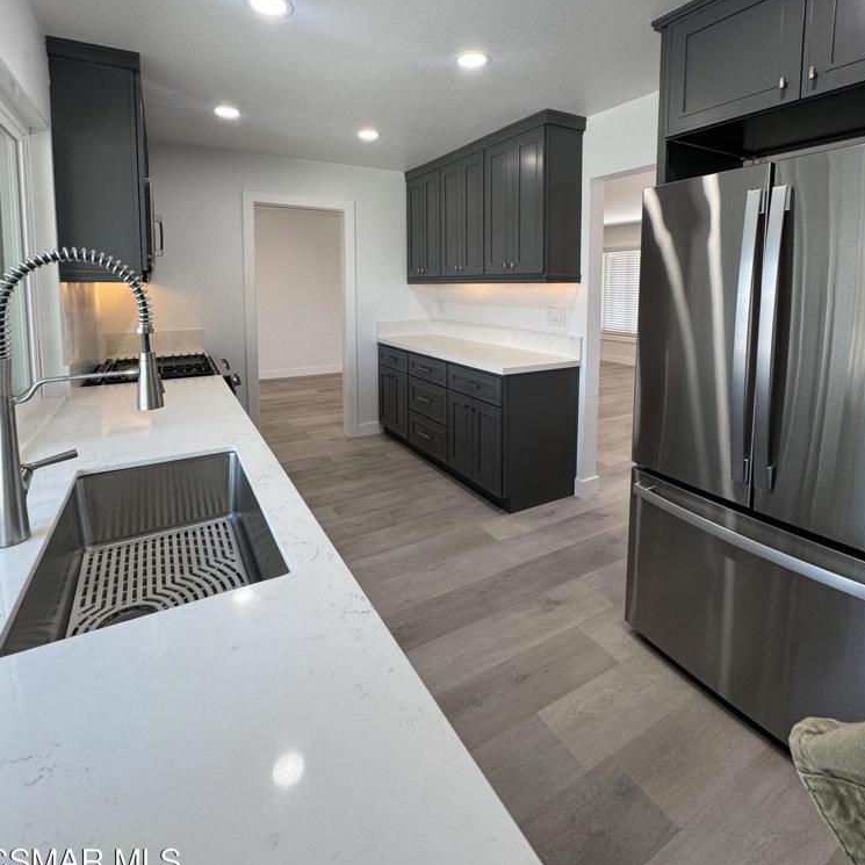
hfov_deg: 84.0
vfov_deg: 82.3
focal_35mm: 17
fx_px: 481
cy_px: 322
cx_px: 427
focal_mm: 2.22
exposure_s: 1/120
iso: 125
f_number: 2.2
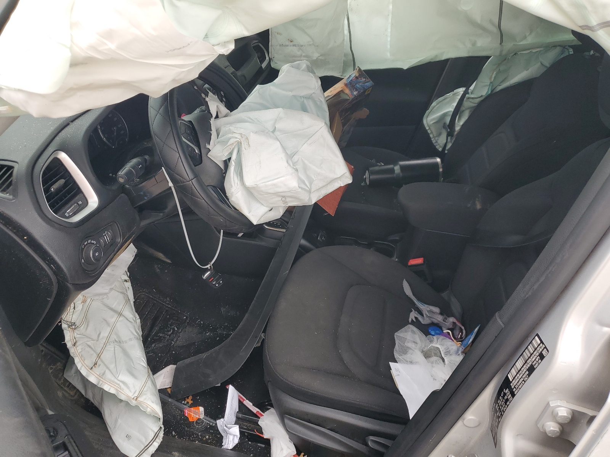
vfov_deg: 53.1
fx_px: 458
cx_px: 305
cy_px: 228
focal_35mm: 26
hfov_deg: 67.3
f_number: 1.5
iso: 50
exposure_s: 1/156
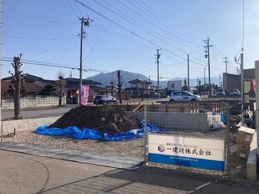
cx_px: 130
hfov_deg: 63.4
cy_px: 97
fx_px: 209
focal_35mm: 28
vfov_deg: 49.7
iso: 25
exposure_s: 1/3745
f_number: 1.8
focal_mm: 3.99
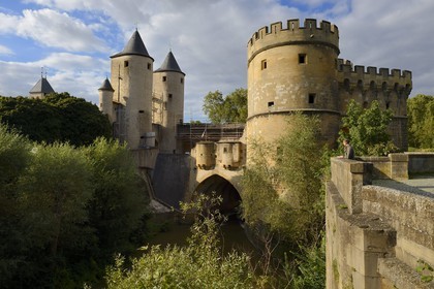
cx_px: 217
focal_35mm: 24
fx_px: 289
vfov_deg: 53.1
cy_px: 144
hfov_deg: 73.7
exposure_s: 1/250
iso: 200
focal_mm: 24
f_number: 10
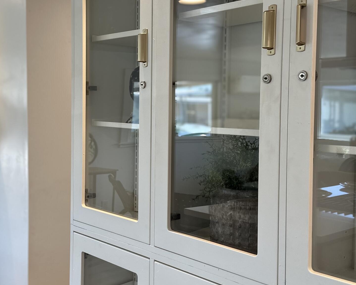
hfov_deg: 38.0
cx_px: 157
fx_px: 516
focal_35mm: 49
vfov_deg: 30.8
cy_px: 132
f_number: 1.78
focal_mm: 6.86
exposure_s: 1/120
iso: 80
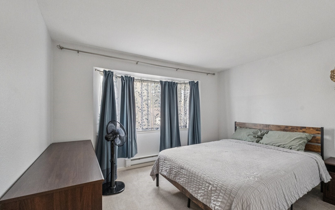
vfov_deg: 71.0
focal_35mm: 16
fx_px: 146
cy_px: 116
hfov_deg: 97.8
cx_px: 168
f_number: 9
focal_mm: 10
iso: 2500
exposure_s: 1/30
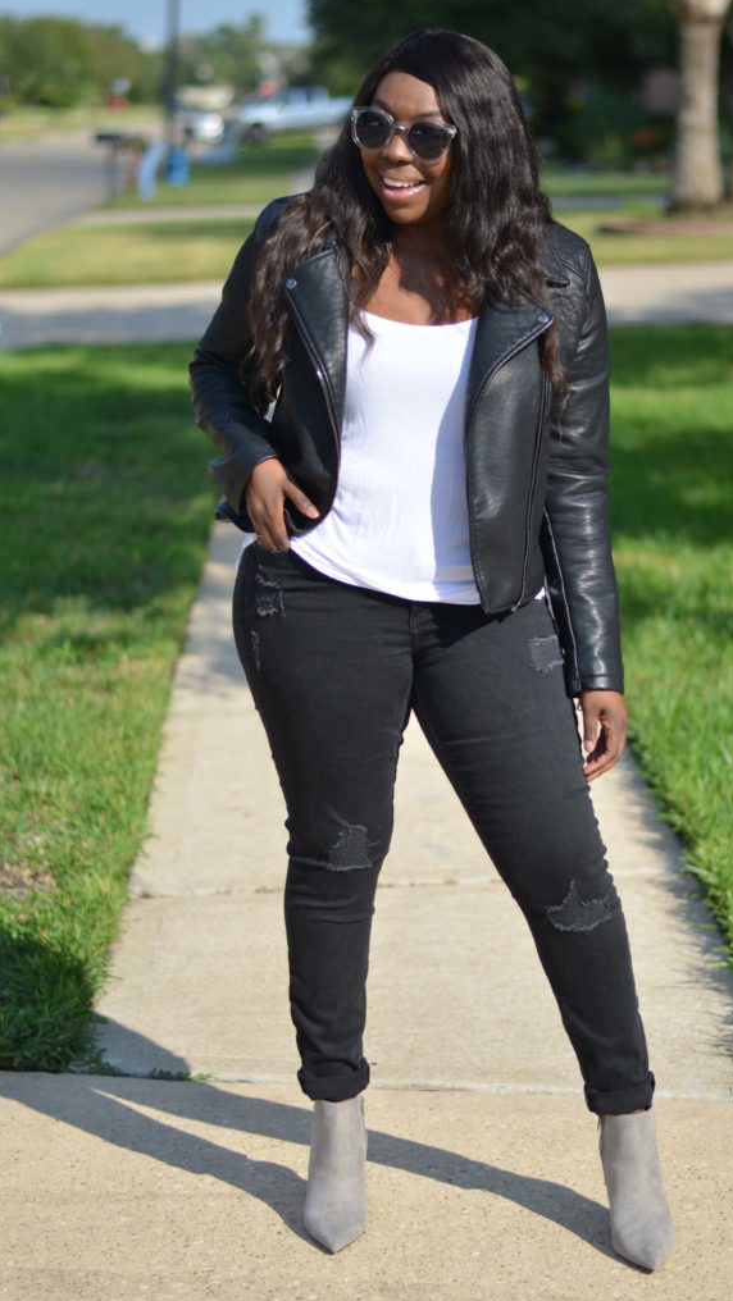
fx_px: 2728
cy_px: 648
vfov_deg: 26.8
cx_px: 433
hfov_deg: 15.3
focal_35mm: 79
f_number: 1.8
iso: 100
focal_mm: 50
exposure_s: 1/4000
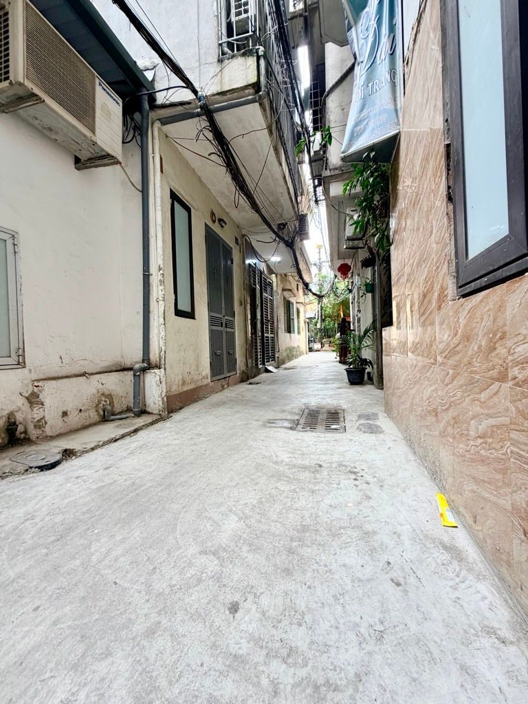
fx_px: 285
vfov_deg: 102.1
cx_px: 264
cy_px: 352
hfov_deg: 85.7
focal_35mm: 14
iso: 100
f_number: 2.2
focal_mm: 2.22
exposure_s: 1/121
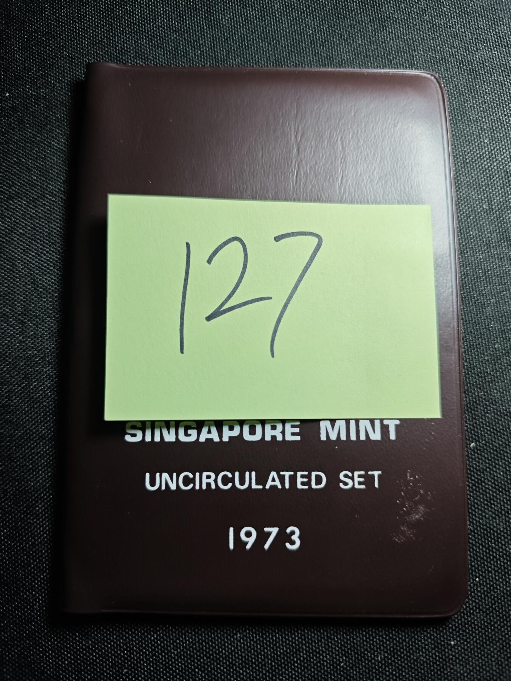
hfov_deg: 56.8
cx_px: 256
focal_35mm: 24
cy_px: 340
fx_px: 472
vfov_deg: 71.6
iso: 100
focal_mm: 5.84
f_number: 1.6
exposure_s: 1/65
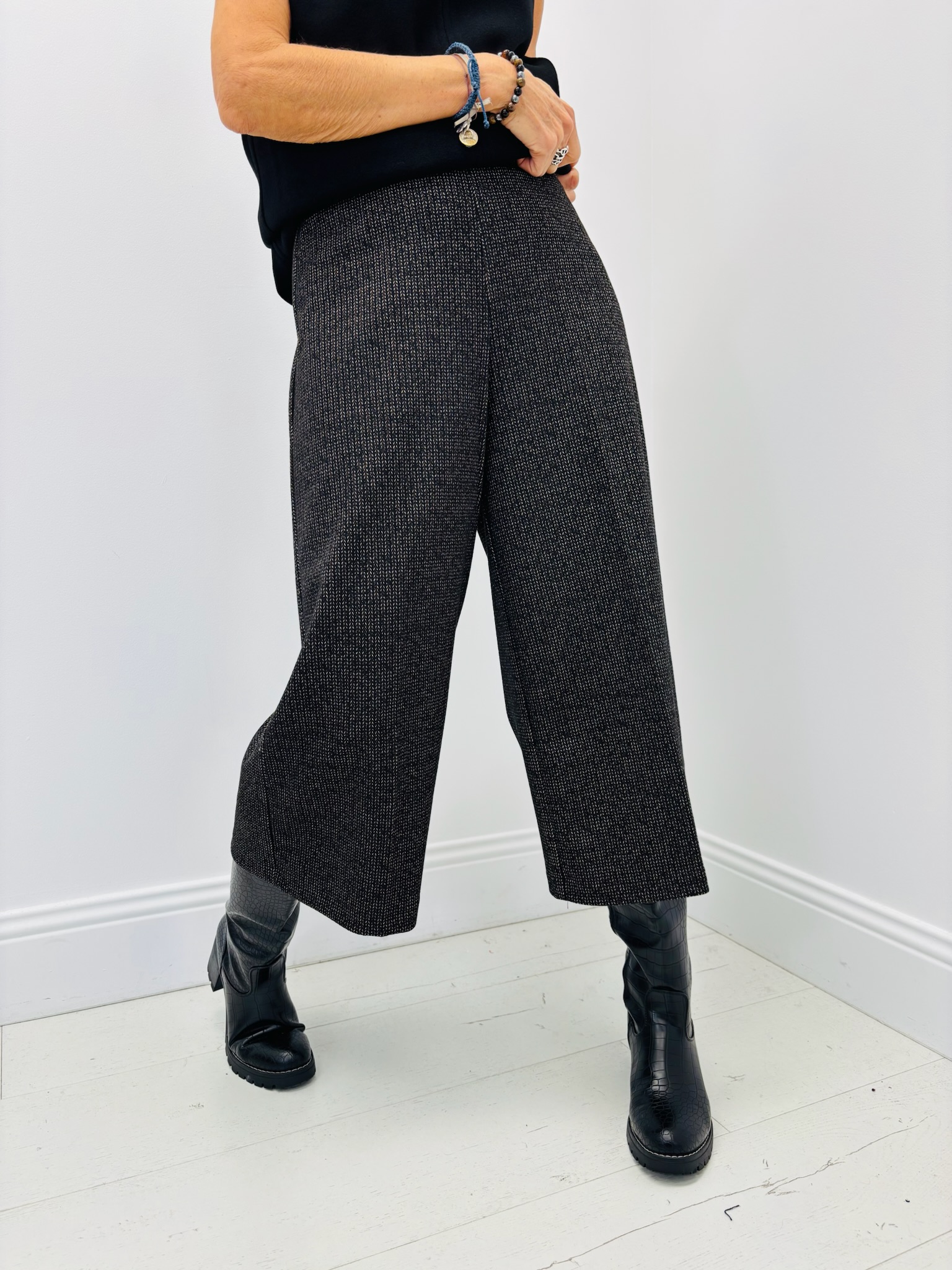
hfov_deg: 53.1
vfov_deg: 67.3
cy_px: 635
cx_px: 476
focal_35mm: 26
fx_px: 953
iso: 32
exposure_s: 1/100
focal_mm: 5.96
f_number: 1.6
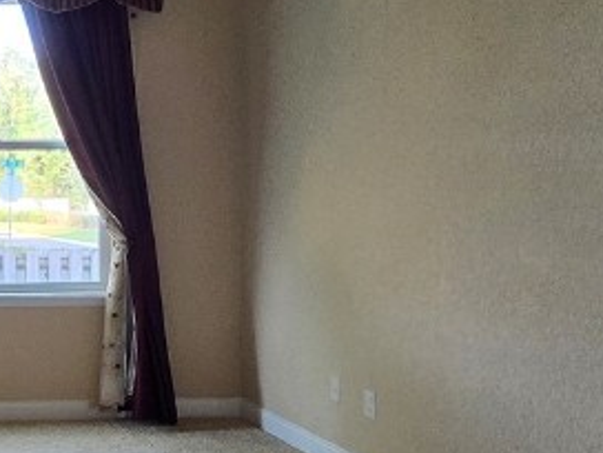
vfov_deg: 29.7
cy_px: 224
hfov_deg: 31.7
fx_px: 854
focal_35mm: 49
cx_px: -142
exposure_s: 1/60
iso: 320
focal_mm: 1.7
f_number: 2.2
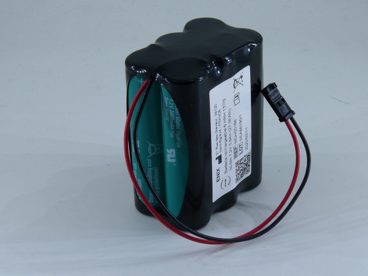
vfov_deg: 15.6
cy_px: 138
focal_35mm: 95
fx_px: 1010
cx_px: 184
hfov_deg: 20.7
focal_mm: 9.5
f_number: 4.5
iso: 100
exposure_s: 1/200
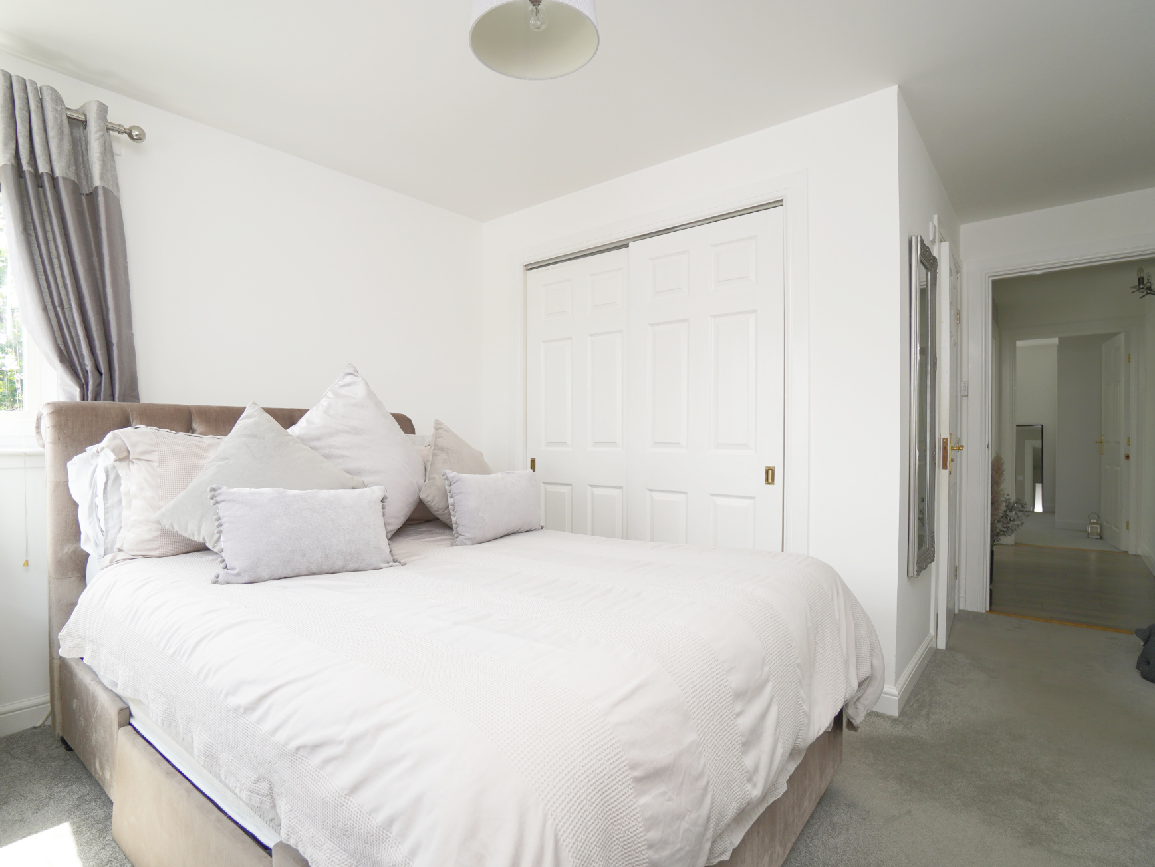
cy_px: 451
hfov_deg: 91.0
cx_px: 550
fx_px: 567
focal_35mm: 17
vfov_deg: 74.7
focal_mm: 10
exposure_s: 1/160
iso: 160
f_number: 4
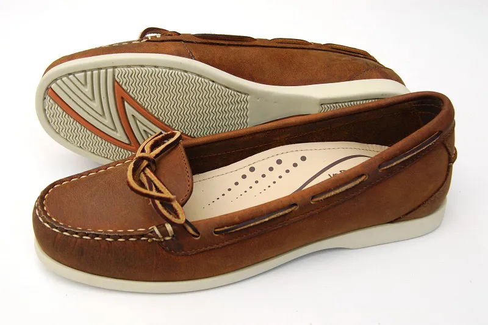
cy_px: 162
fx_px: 528
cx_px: 244
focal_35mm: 39
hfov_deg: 49.6
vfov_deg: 34.2
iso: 110
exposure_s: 1/60
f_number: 8
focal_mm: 26
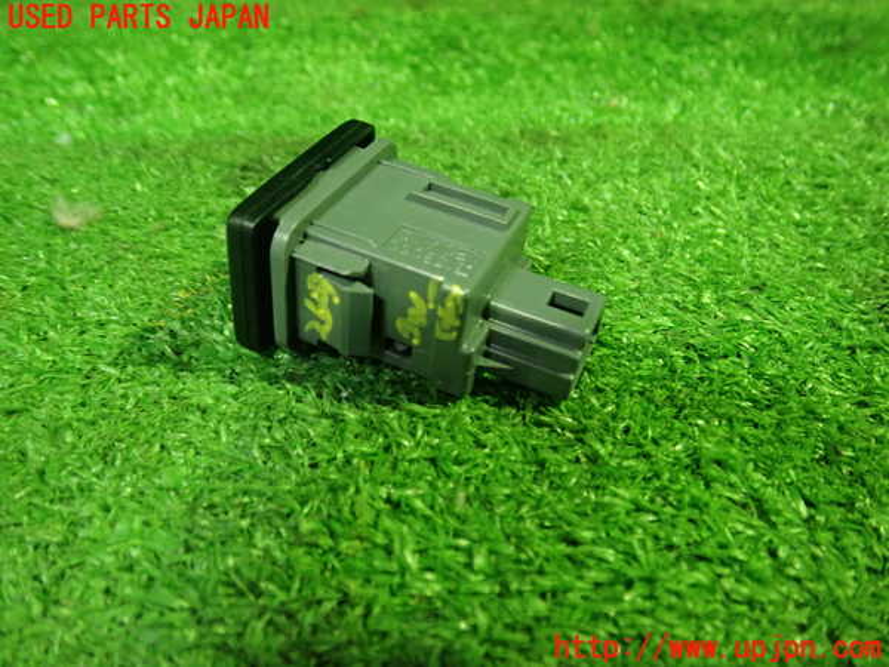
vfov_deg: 46.8
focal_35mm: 30
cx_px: 444
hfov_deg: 60.0
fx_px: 770
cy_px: 334
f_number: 2.3
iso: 800
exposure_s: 1/30
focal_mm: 5.5
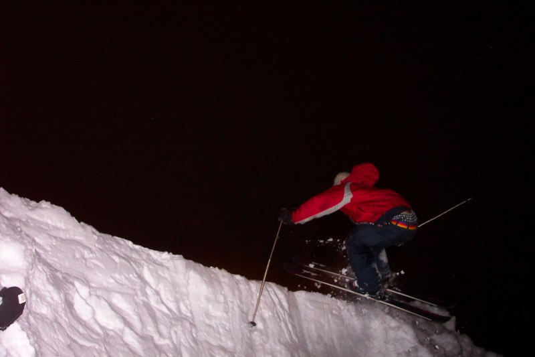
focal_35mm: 35
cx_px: 268
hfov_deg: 54.4
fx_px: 520
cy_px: 178
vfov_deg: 37.8
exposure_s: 1/2
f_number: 2.8
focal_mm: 7.5
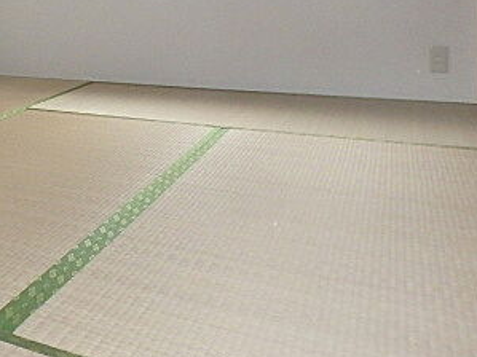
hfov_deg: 36.6
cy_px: 19
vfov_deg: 30.4
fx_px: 620
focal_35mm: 45
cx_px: -27
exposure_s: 1/30
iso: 800
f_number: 6
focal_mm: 3.7
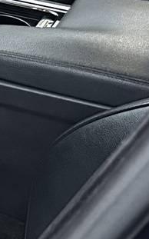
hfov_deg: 7.8
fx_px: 924
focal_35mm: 142
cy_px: 30
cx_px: -320
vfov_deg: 14.6
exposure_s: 1/33
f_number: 1.5
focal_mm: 5.7
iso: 640
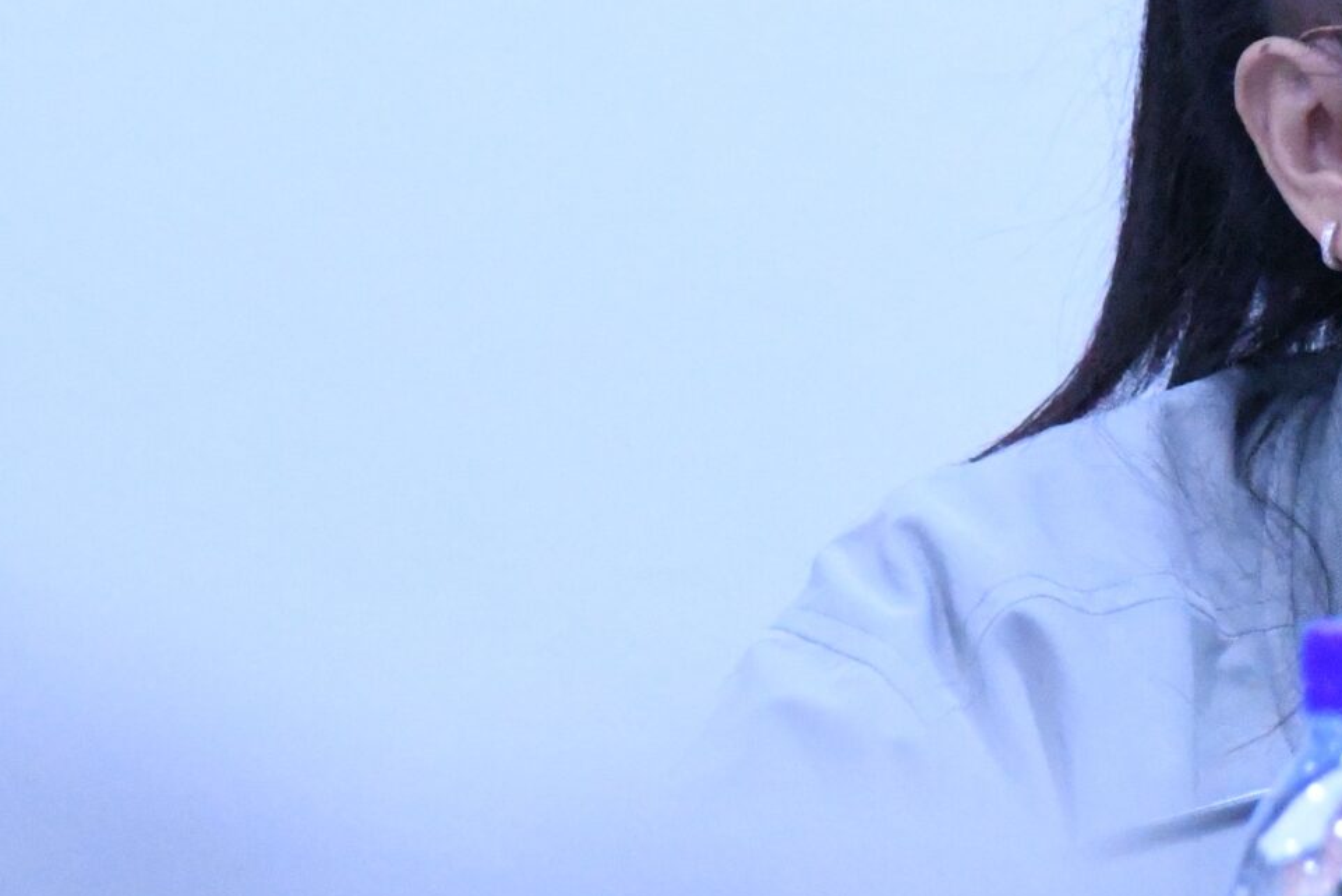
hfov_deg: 2.8
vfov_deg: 1.9
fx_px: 27480
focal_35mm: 737
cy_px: 130
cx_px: 1295
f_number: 6
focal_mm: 185
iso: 18000
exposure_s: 1/320
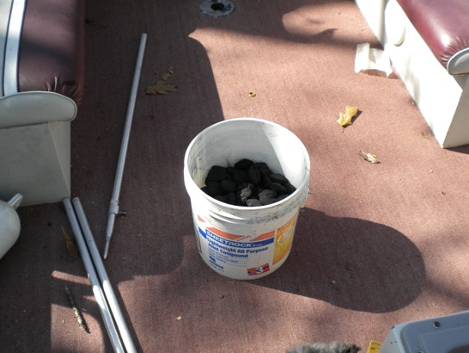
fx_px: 556
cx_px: 250
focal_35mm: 41
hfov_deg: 45.7
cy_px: 180
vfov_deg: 35.2
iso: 80
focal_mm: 6.3
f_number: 4.6
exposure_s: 1/217
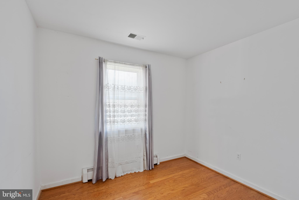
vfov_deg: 73.8
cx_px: 150
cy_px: 100
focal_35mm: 16
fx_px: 133
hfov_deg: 96.7
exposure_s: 1
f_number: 8
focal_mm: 16
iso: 800
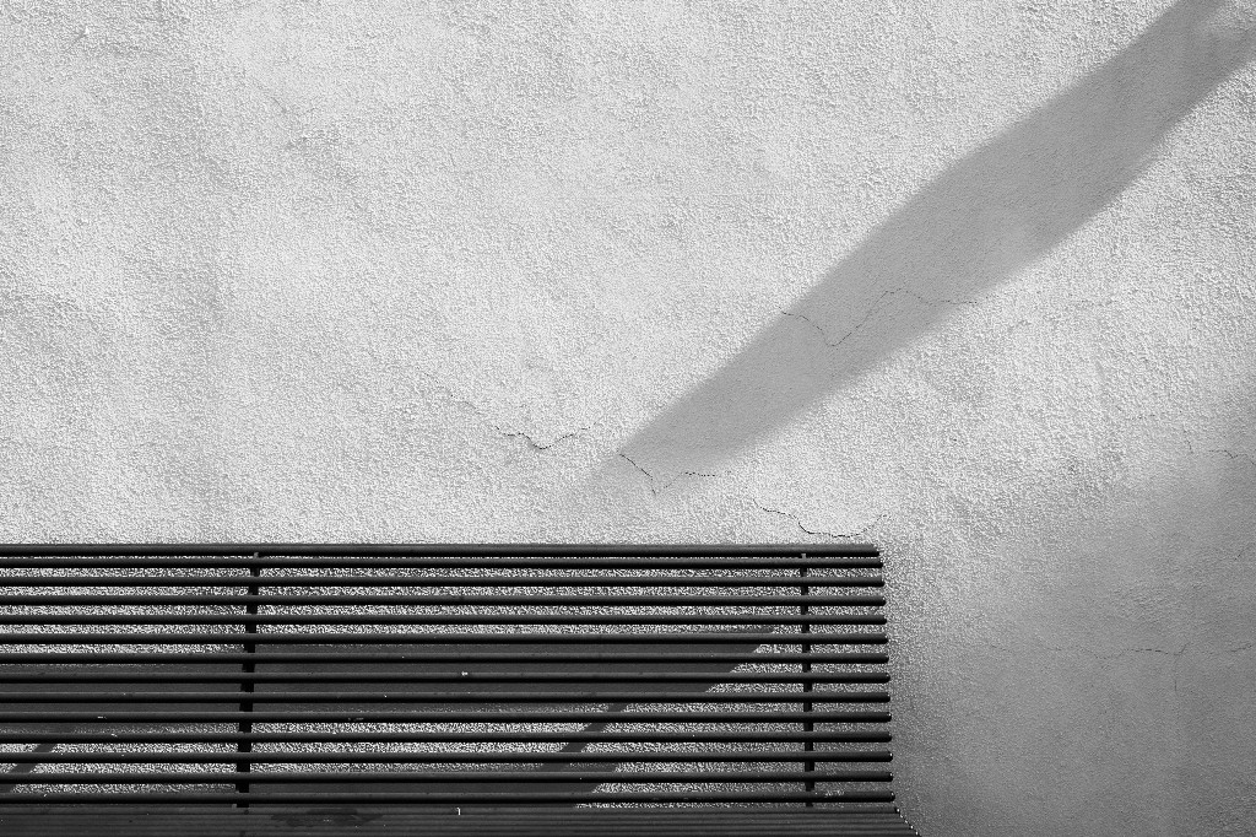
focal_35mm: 35
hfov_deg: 54.4
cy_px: 418
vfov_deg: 37.8
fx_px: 1221
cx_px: 628
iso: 100
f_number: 5.6
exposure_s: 1/320
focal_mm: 23
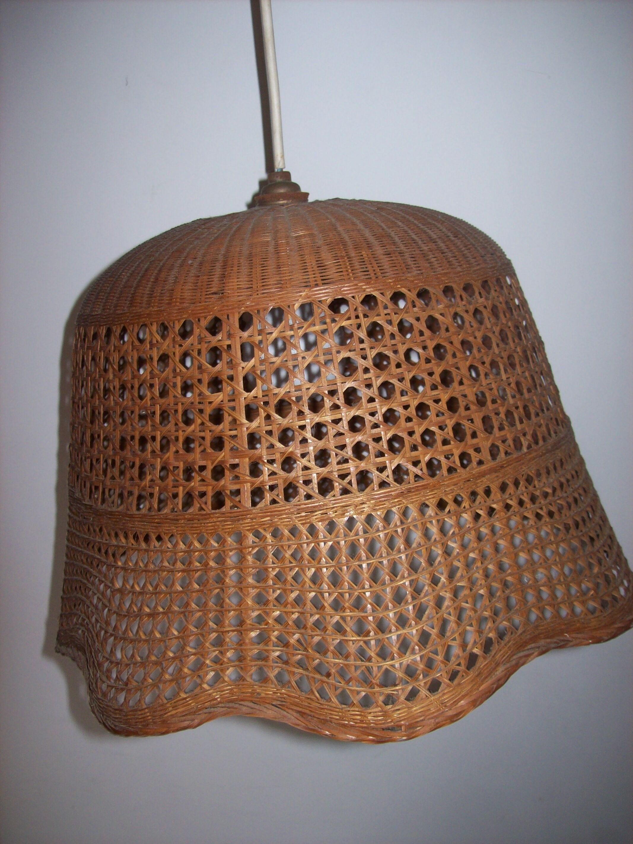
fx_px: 878
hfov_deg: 39.6
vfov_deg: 51.4
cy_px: 422
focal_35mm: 36
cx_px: 316
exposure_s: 1/64
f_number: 2.7
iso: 80
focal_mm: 6
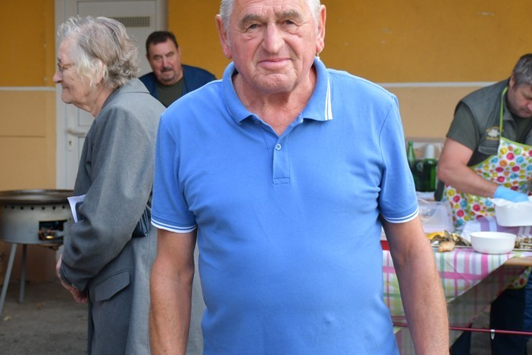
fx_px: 1153
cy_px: 158
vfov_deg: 17.5
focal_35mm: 78
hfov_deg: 25.8
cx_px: 178
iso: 640
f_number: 4.2
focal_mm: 34
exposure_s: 1/250
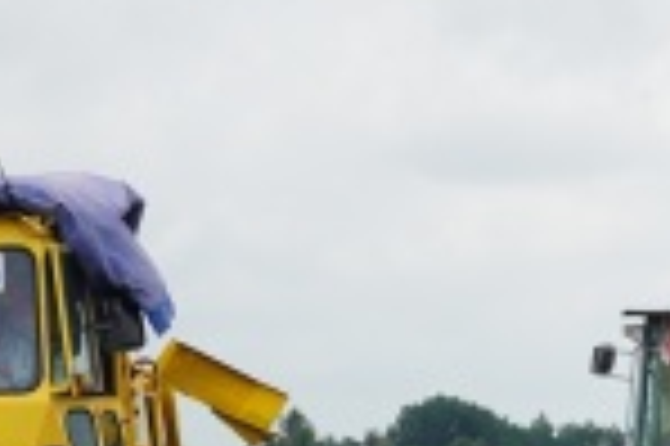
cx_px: 351
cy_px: 520
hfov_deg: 9.1
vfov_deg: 6.0
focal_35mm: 226
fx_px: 4207
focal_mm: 33
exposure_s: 1/400
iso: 100
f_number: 5
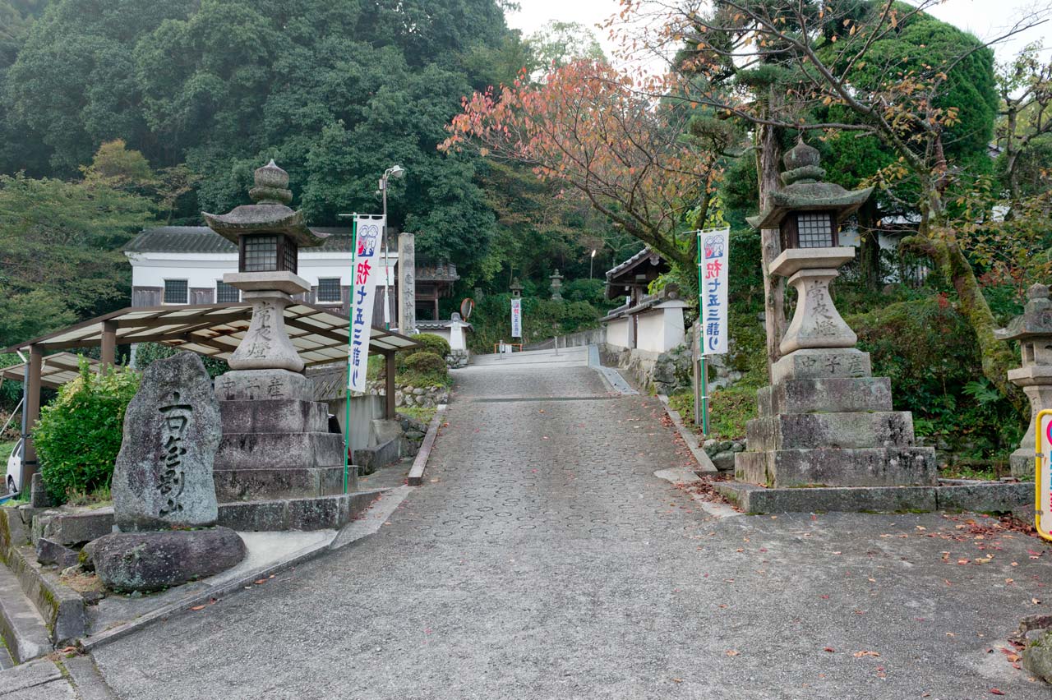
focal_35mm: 28
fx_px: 818
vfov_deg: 46.4
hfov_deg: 65.5
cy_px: 350
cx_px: 526
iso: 800
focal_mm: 28
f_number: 8
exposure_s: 1/160
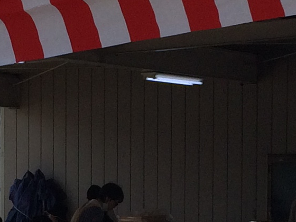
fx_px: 1445
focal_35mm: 169
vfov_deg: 8.7
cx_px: 155
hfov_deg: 11.7
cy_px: 256
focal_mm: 4.15
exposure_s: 1/1953
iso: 32
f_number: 2.2
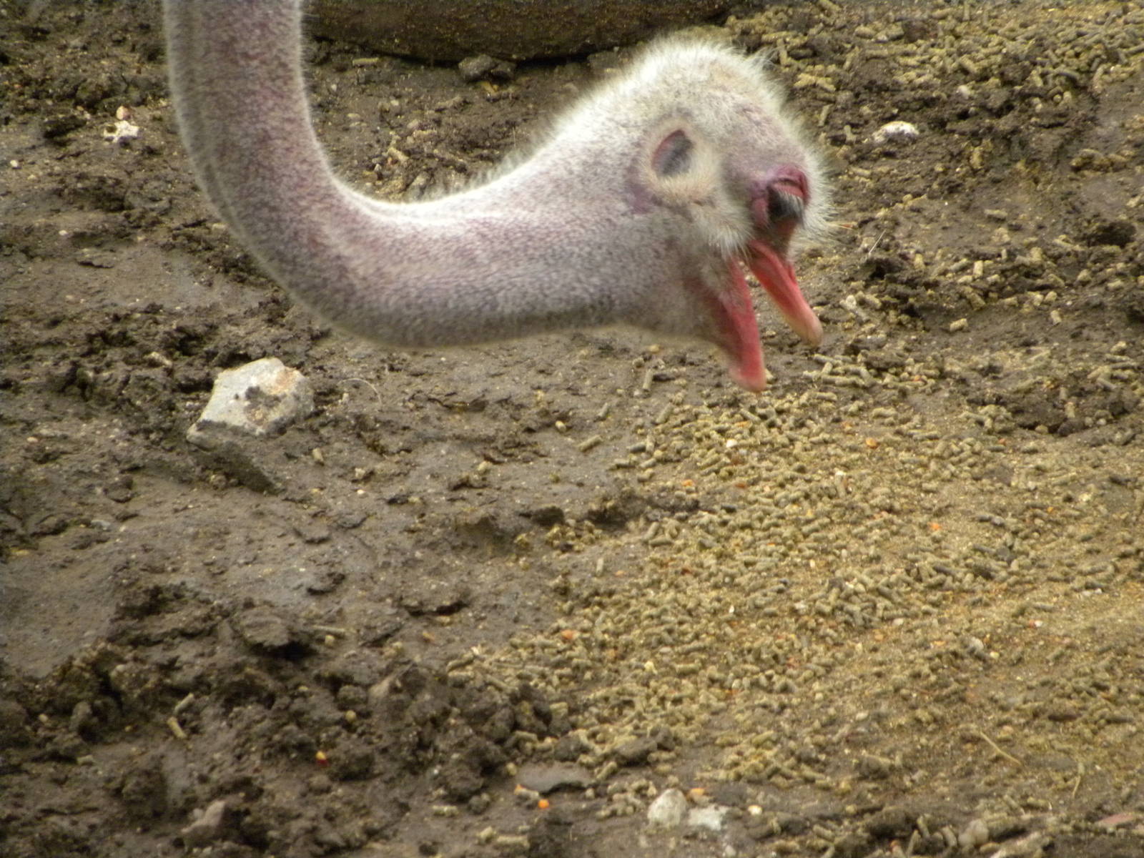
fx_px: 20622
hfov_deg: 3.2
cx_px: 572
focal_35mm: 624
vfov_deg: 2.4
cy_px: 429
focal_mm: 110.4
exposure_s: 1/192
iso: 400
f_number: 5
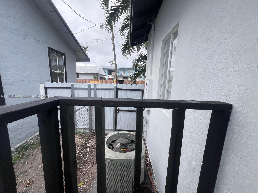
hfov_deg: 106.2
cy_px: 96
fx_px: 97
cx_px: 129
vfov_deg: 89.9
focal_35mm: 13
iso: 32
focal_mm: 1.57
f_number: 1.8
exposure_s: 1/234
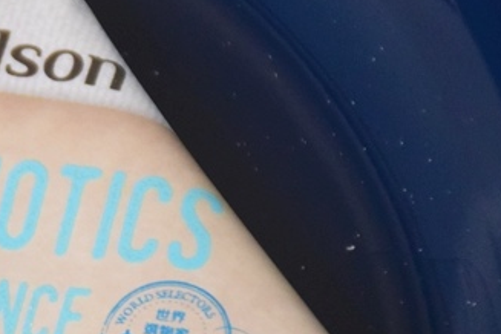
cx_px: -97
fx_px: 8934
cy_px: 258
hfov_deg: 3.2
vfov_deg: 2.1
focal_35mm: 642
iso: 2500
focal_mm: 140
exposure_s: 1/125
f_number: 5.6
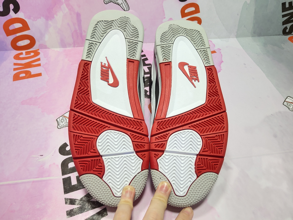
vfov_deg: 46.8
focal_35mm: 30
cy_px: 110
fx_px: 254
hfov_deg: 60.0
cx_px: 146
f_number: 1.79
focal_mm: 4.35
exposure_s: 1/1575
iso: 50
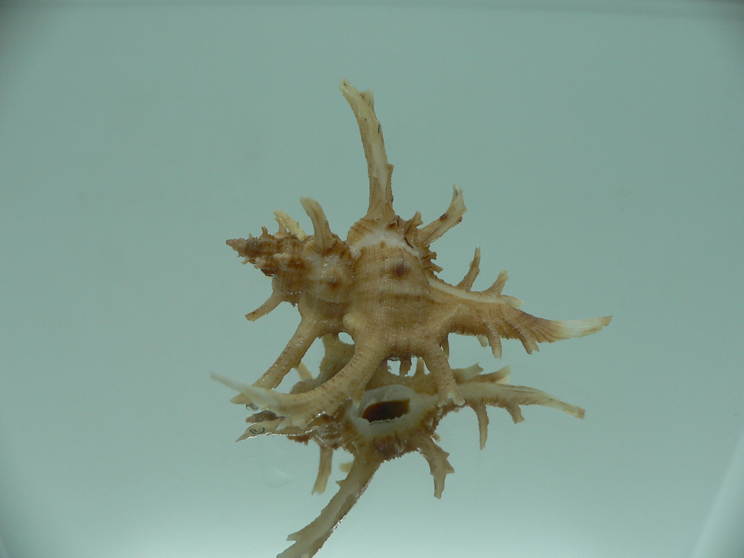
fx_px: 752
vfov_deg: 40.7
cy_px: 279
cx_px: 372
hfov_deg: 52.6
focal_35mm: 35
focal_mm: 4.6
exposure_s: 1/80
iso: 80
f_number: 2.8
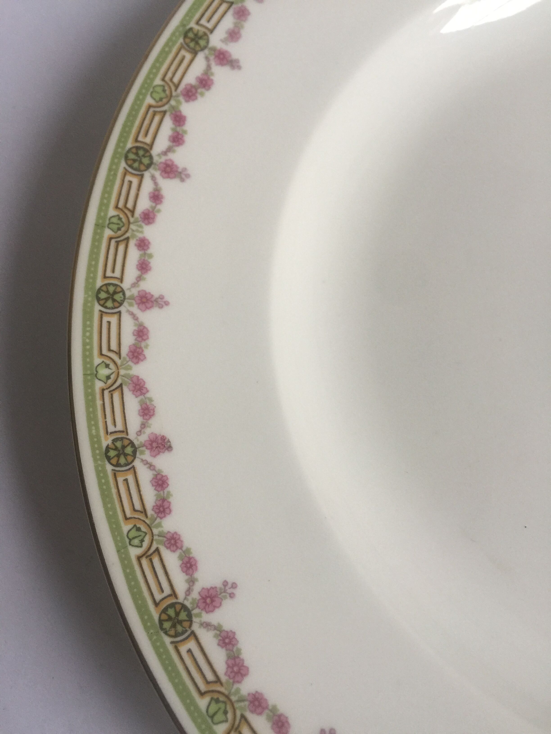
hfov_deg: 48.2
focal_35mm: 29
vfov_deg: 61.7
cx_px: 276
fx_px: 615
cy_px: 367
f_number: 2.2
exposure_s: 1/33
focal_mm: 4.15
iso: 64
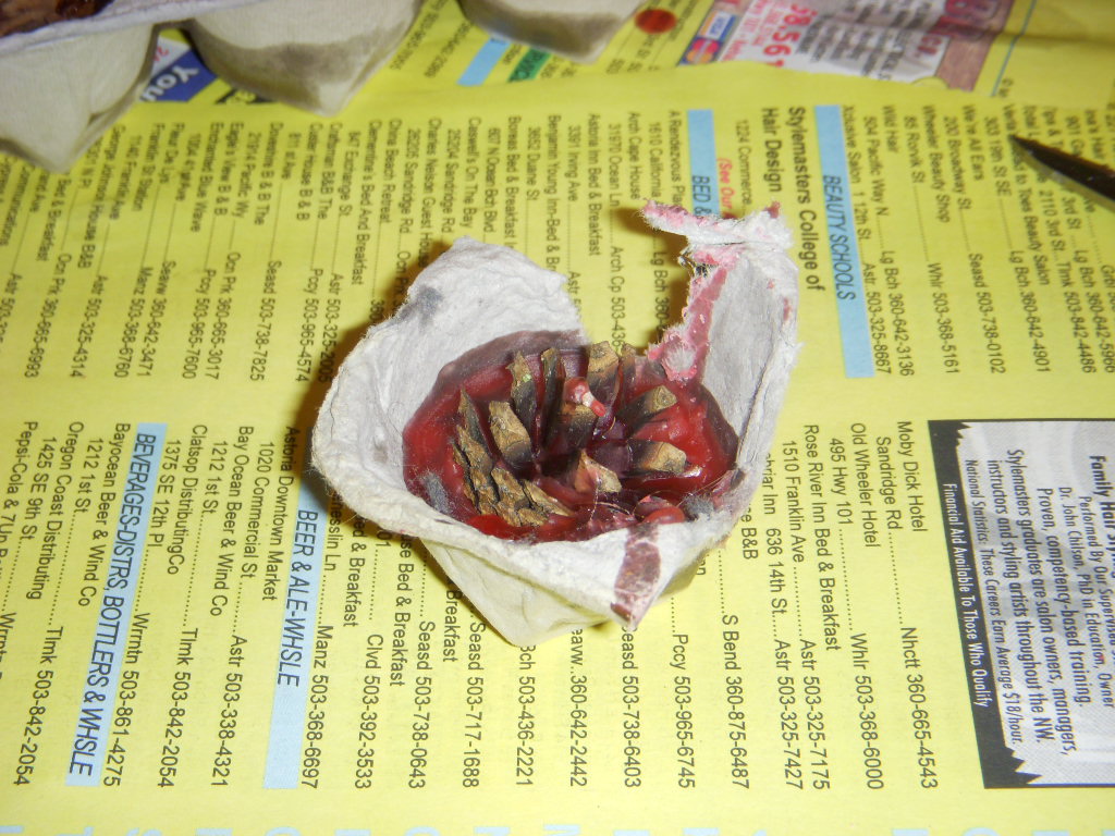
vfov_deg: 22.3
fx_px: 2126
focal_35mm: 66
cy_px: 418
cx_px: 558
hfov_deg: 29.4
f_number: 3.7
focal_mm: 11
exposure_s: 1/50
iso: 100
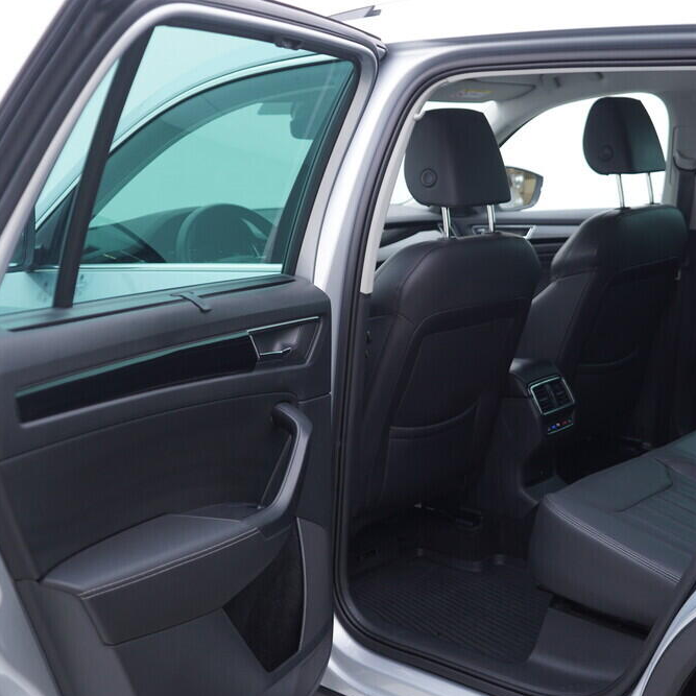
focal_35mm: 47
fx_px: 1069
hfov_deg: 35.8
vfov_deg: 36.1
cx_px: 448
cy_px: 347
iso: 125
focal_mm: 24
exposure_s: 1/40
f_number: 2.8
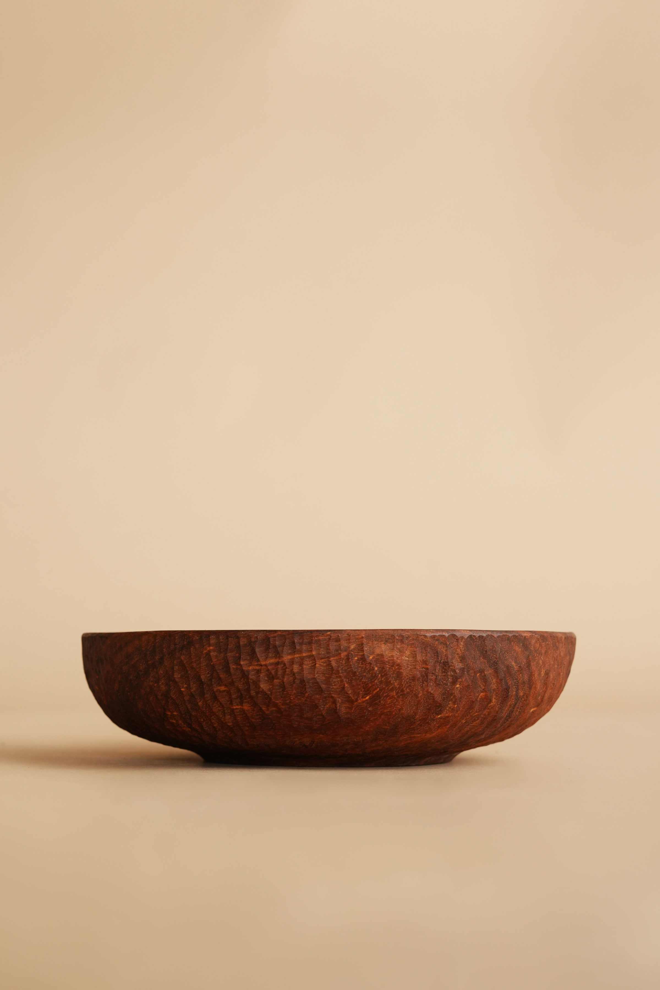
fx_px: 1925
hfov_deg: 19.5
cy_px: 495
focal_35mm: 70
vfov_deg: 28.8
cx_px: 330
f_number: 8
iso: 1000
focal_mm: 70
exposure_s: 1/100
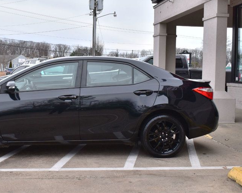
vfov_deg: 28.0
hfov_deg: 34.3
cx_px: 75
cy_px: 78
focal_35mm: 54
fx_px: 387
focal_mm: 24
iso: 400
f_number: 10
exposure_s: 1/250
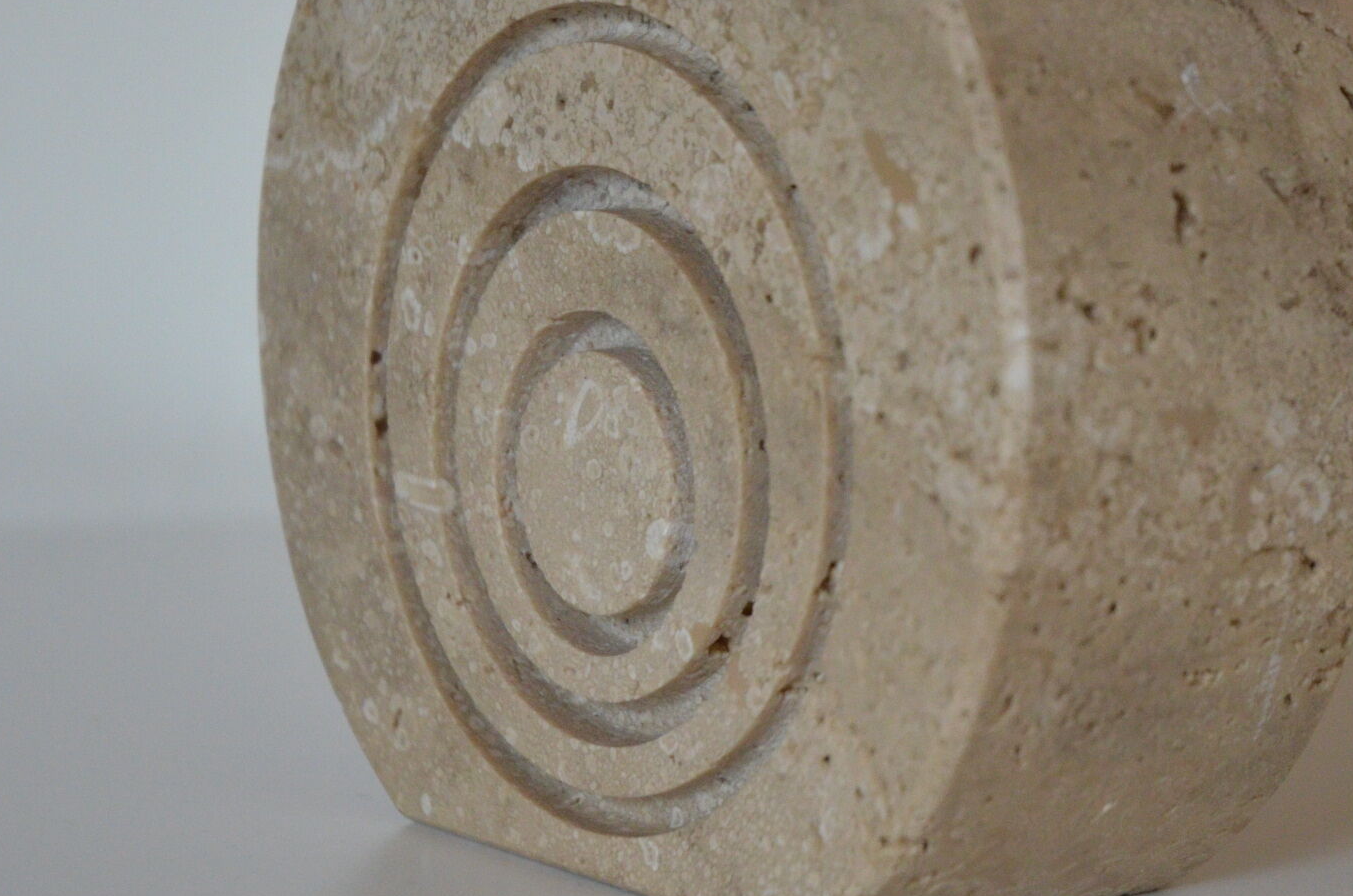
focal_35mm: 153
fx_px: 5738
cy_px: 291
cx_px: 930
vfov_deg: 8.9
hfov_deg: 13.4
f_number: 4.5
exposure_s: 1/200
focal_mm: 56
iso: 2000
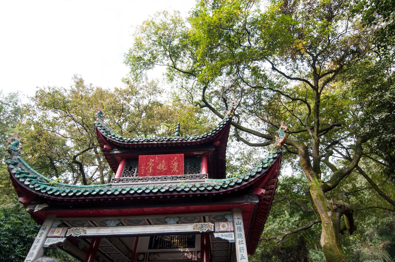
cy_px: 131
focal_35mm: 18
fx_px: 197
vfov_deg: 67.2
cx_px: 198
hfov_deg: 90.1
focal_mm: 12
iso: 320
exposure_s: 1/400
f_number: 6.3
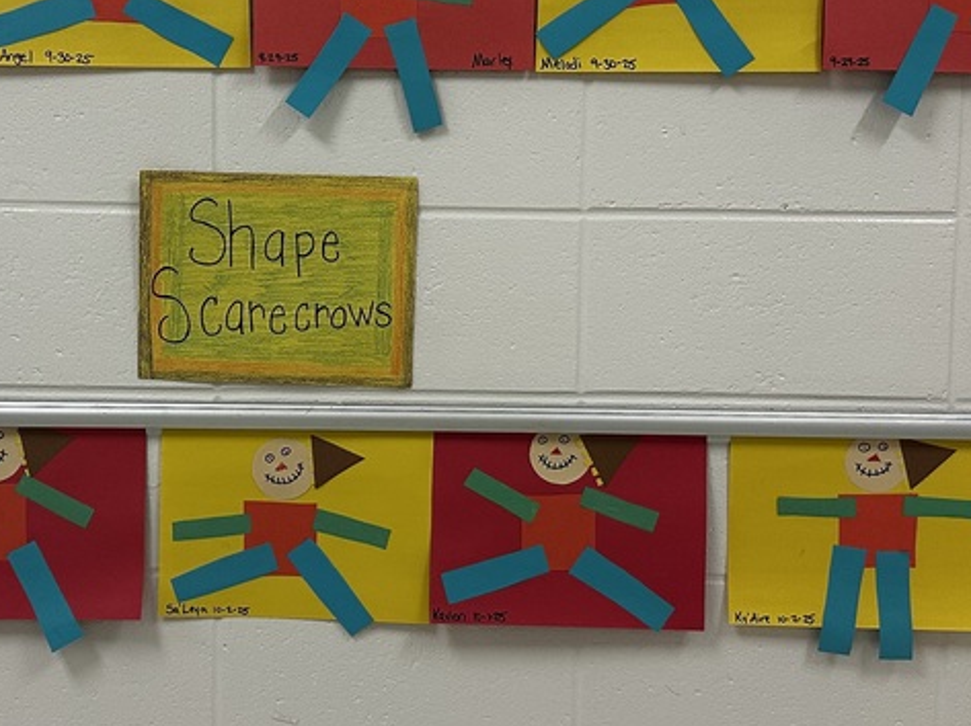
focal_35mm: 52
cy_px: 320
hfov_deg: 36.6
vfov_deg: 28.0
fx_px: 1458
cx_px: 363
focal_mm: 6.86
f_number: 1.78
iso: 200
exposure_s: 1/120
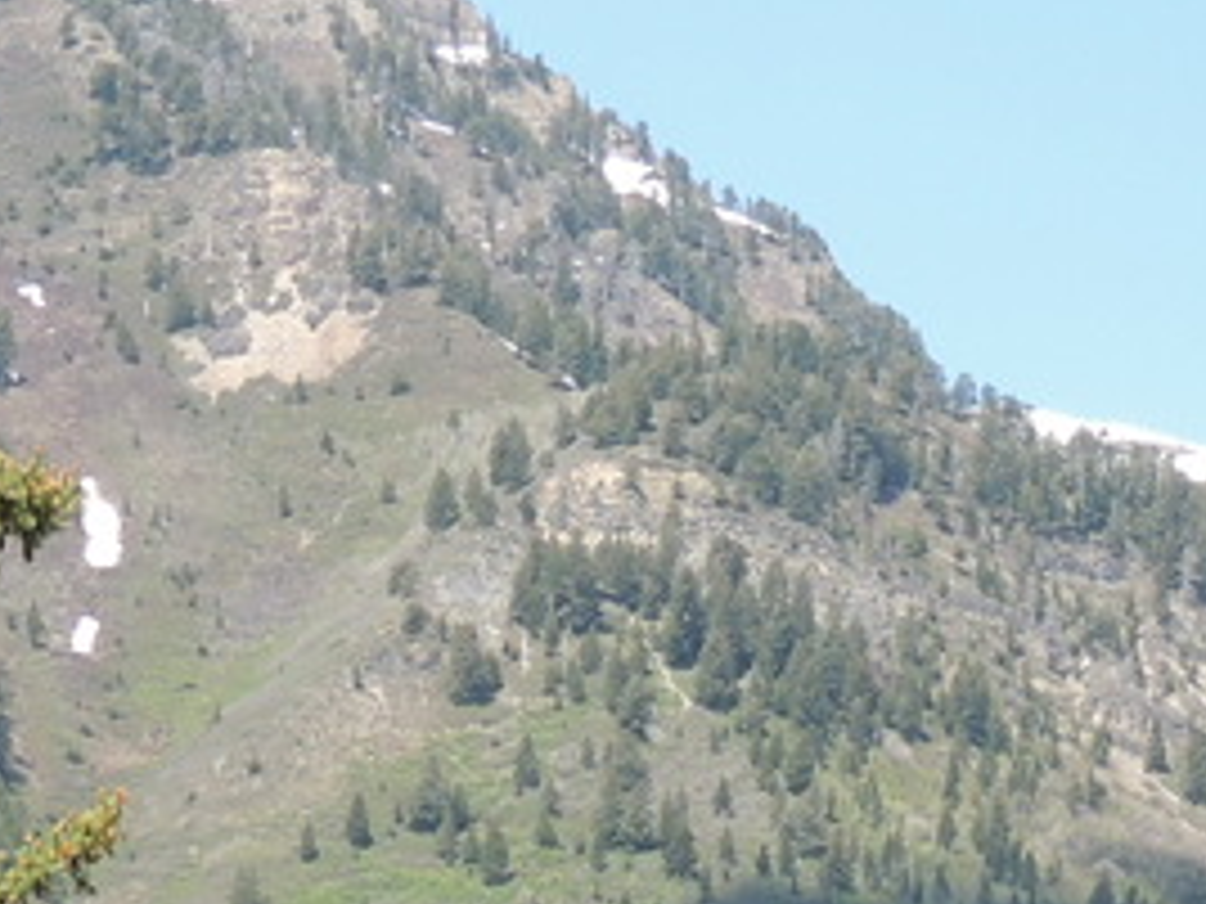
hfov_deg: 7.5
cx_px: 729
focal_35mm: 263
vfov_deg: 5.6
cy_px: 1237
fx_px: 9163
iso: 100
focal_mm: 9.8
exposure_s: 1/400
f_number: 3.7
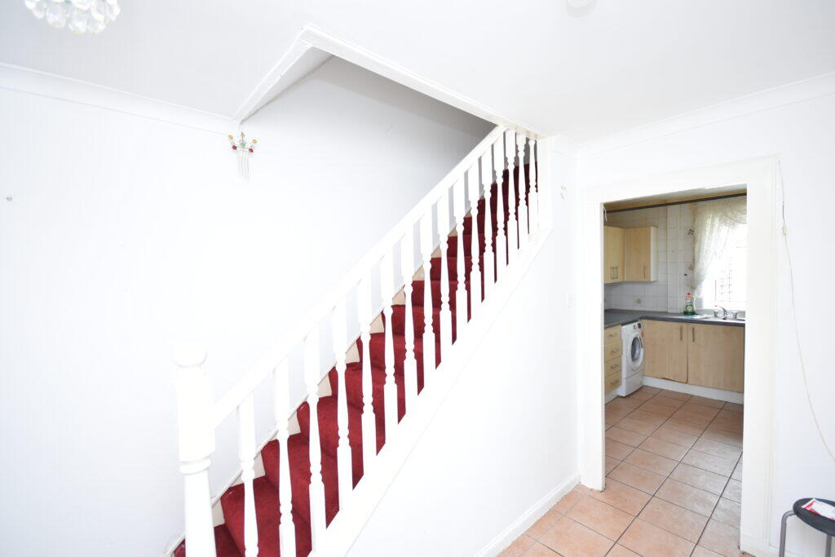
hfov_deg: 100.4
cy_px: 278
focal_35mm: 15
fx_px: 348
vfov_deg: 77.3
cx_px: 418
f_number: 4
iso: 720
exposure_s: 1/60
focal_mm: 10
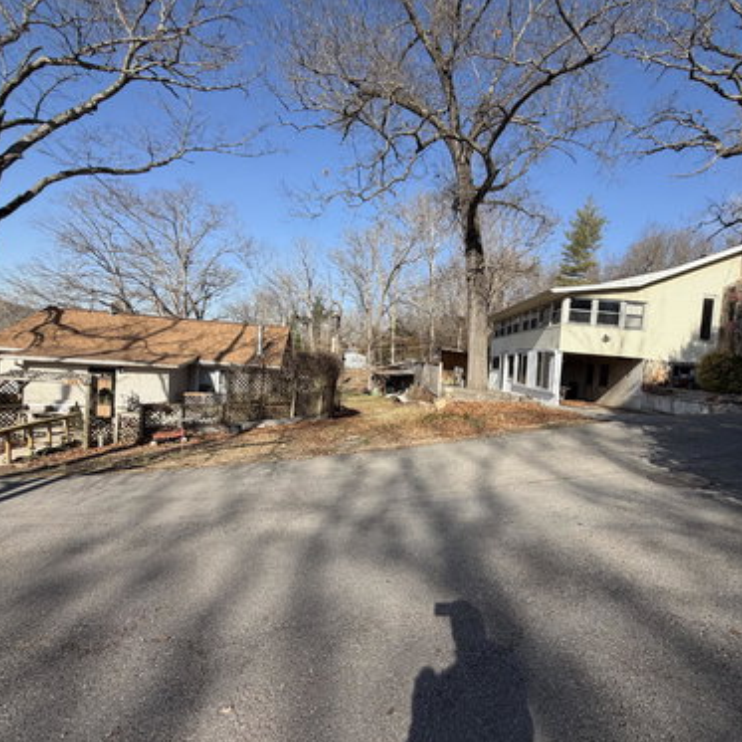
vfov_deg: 84.0
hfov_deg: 83.8
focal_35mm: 17
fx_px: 412
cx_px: 402
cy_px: 380
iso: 25
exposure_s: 1/770
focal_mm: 2.22
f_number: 2.2
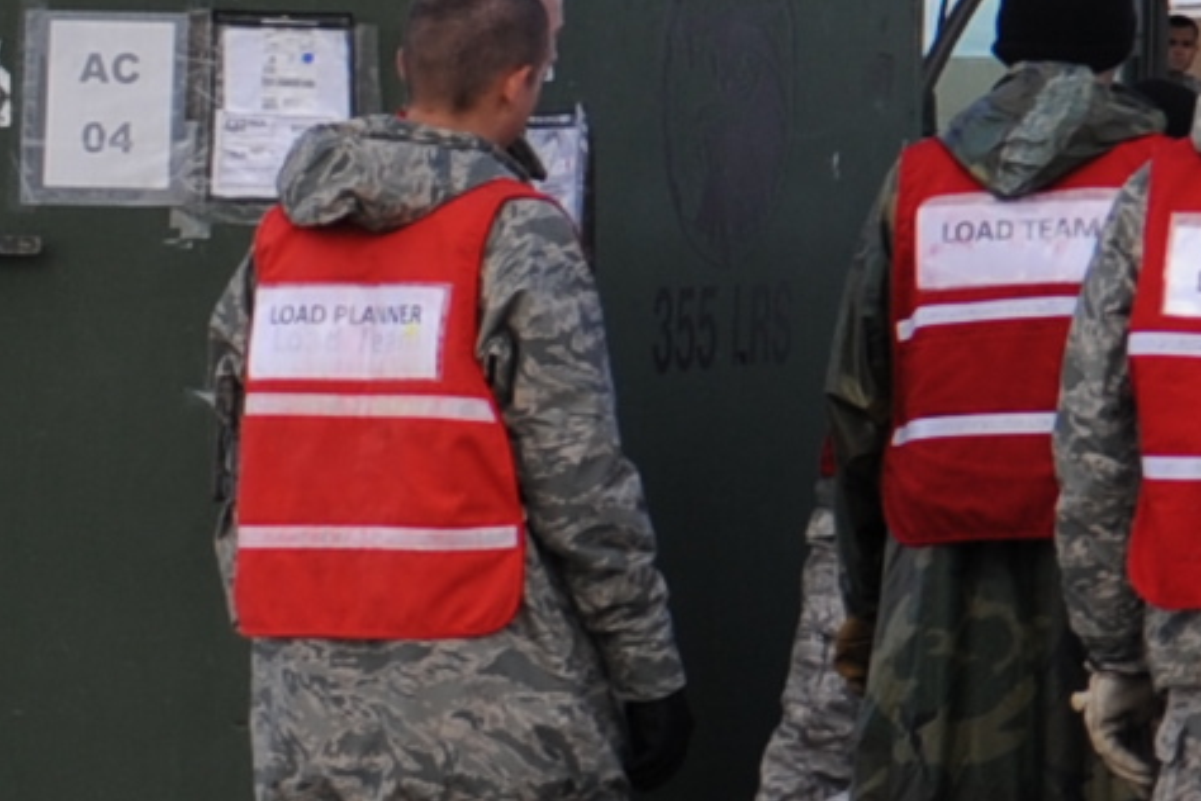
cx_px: 2937
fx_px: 6271
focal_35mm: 188
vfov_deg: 7.2
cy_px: -203
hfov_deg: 9.6
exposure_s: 1/2000
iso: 250
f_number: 3.5
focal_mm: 28
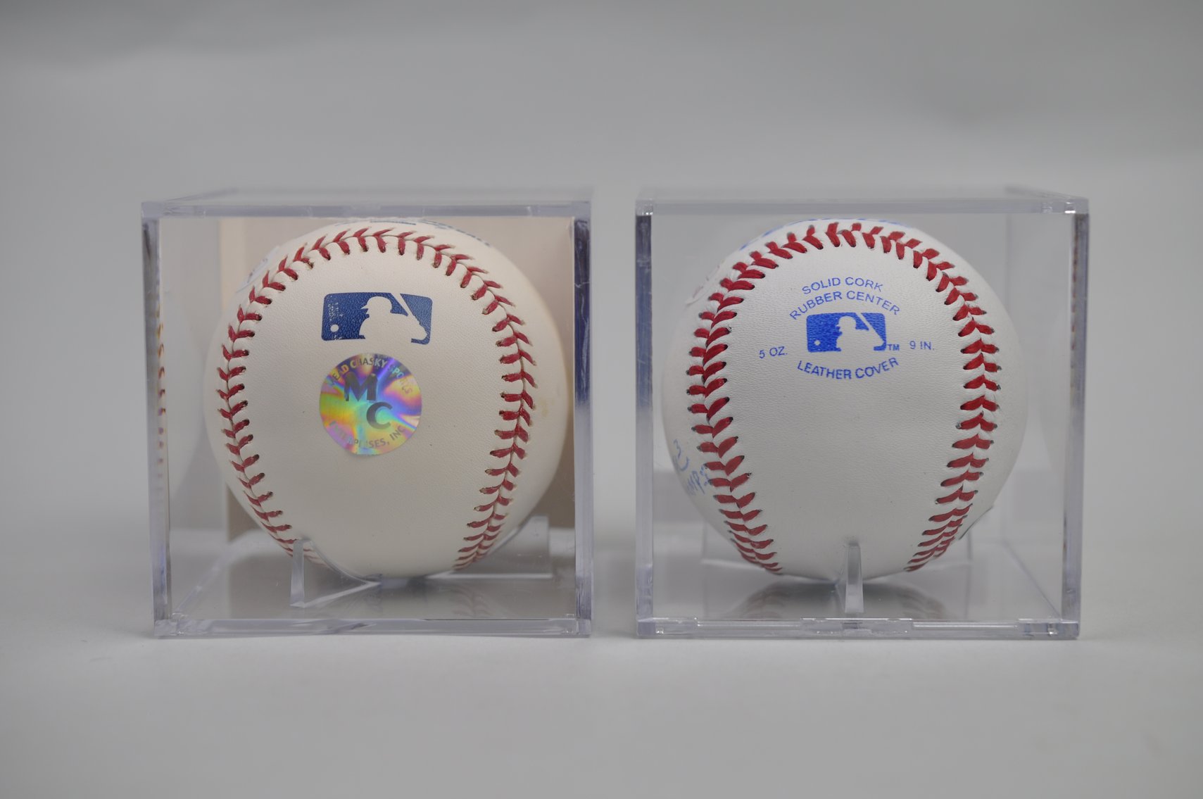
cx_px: 602
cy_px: 400
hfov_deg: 33.4
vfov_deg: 22.6
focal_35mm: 60
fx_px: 2003
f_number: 4.5
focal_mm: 40
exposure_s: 1/80
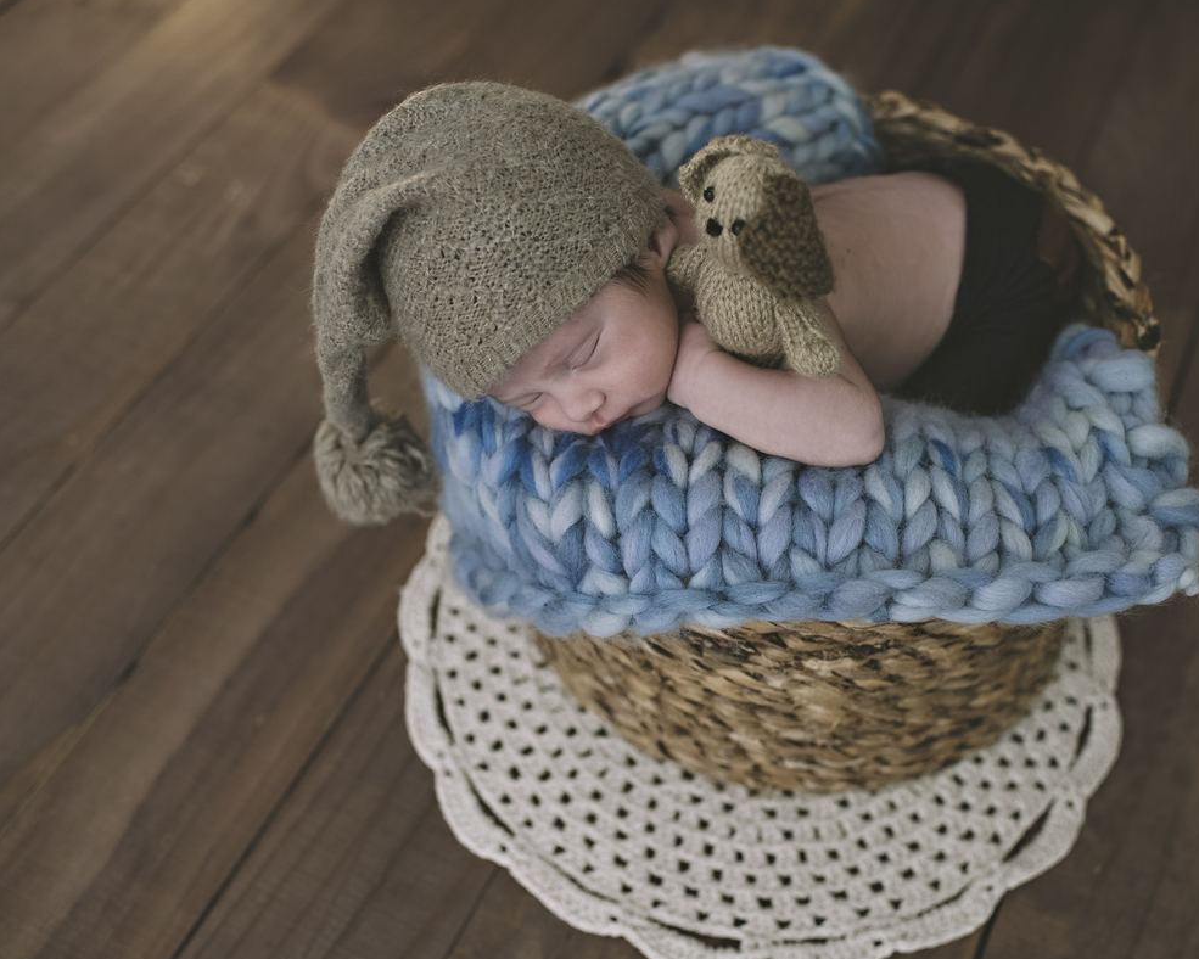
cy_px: 480
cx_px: 728
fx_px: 1419
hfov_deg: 45.5
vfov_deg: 37.3
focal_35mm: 40
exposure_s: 1/160
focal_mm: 35
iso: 320
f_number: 2.8
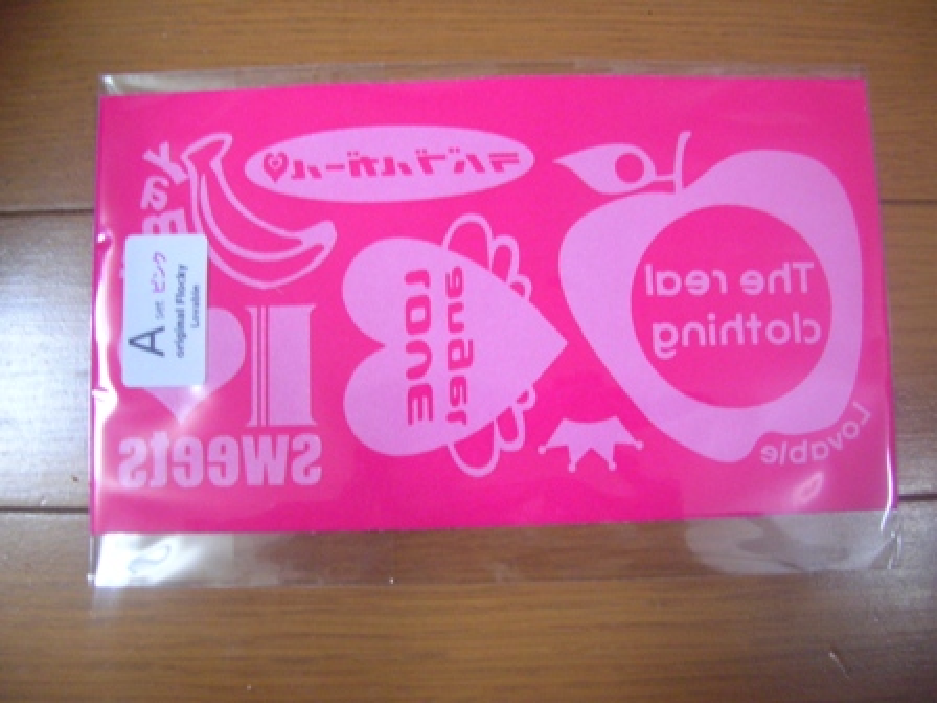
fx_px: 947
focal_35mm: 35
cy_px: 352
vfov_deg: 40.7
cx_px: 468
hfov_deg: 52.6
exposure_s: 1/3.4
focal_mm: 5.8
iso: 200
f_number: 2.8
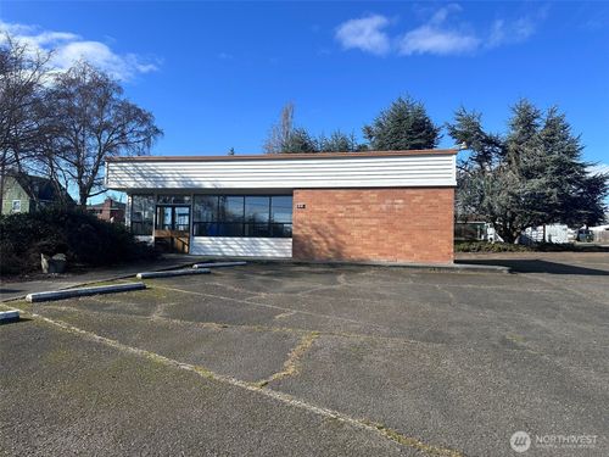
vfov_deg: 56.8
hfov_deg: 71.6
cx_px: 304
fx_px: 422
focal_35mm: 24
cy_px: 228
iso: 80
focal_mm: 6.86
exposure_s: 1/3356
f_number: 1.78
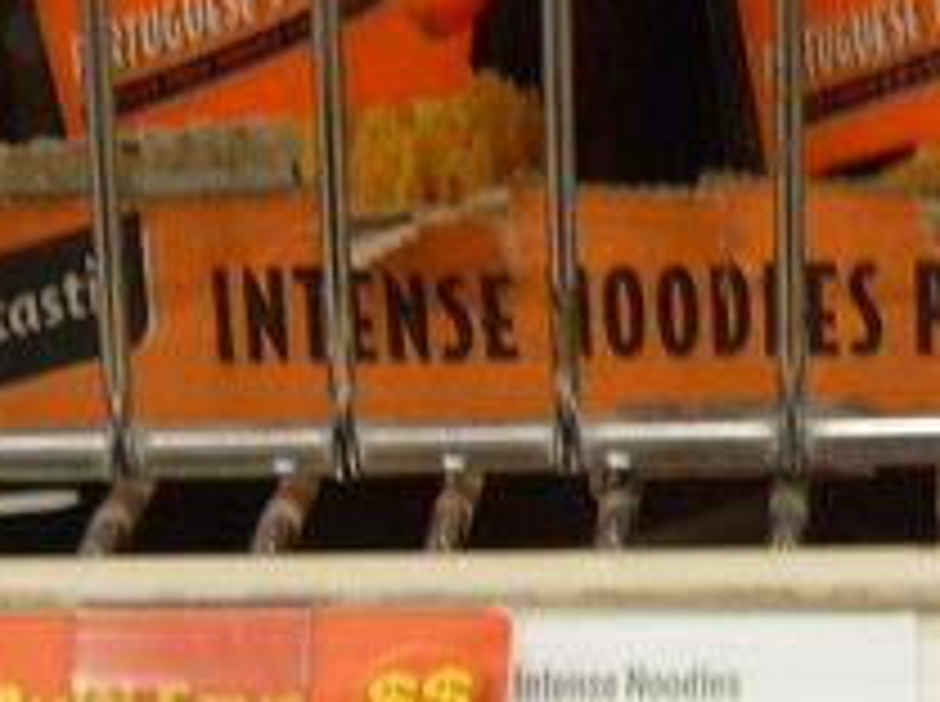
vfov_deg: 7.9
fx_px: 5069
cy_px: 288
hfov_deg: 10.5
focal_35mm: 187
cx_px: 958
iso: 100
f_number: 3.7
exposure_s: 1/30
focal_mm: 10.8
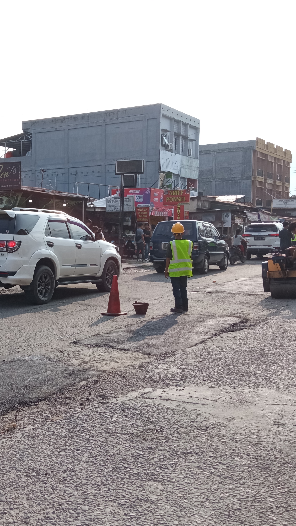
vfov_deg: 50.5
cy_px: 268
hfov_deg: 28.5
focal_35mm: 40
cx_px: 27
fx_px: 558
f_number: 2.2
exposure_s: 1/793
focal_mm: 3.79
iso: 112
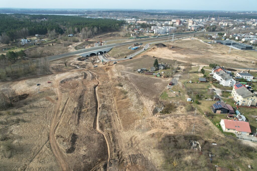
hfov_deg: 78.6
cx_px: 128
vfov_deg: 57.2
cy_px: 86
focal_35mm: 22
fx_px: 157
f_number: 2.8
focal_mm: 8.38
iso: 100
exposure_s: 1/1000
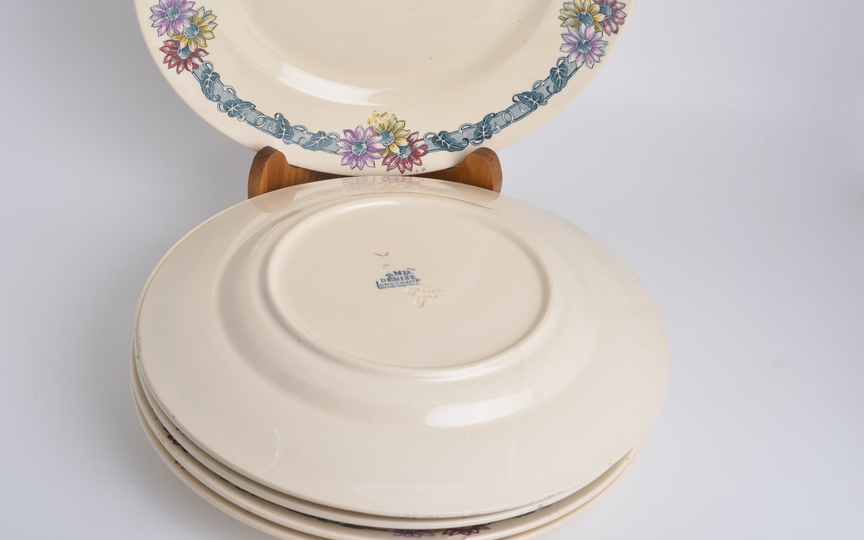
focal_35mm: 77
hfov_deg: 26.8
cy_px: 256
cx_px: 434
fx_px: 1813
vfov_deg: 16.9
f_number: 11
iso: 100
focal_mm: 50
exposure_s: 1/125
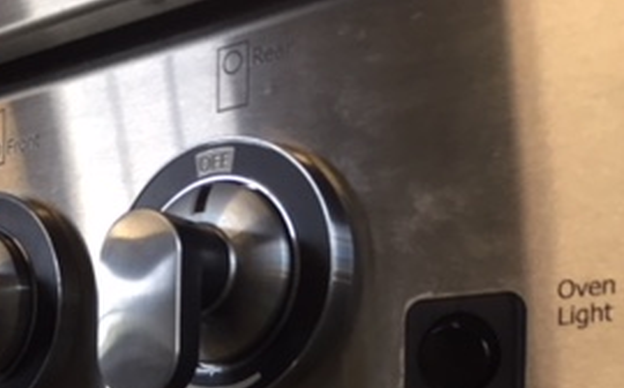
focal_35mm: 73
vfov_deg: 16.7
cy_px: 515
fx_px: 1240
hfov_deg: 26.7
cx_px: 2
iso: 40
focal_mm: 4.15
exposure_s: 1/30
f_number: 2.2
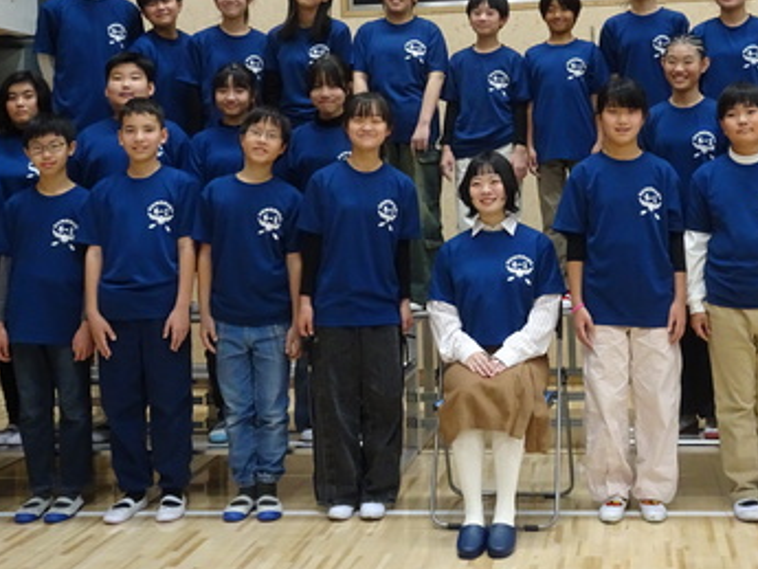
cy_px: 126
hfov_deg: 35.9
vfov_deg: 27.1
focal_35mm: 53
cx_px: 494
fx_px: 1161
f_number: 3.5
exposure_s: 1/30
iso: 640
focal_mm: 5.09
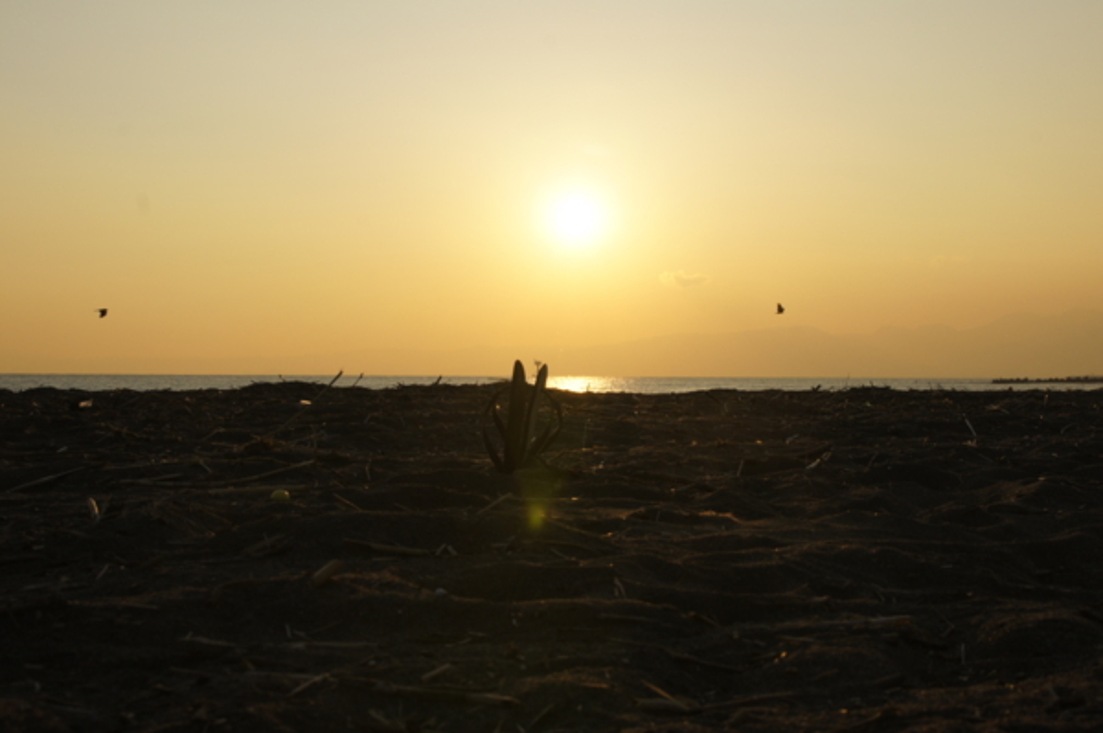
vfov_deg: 25.7
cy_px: 366
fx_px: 1607
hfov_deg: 37.9
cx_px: 552
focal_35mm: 52
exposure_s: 1/320
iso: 200
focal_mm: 35
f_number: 13
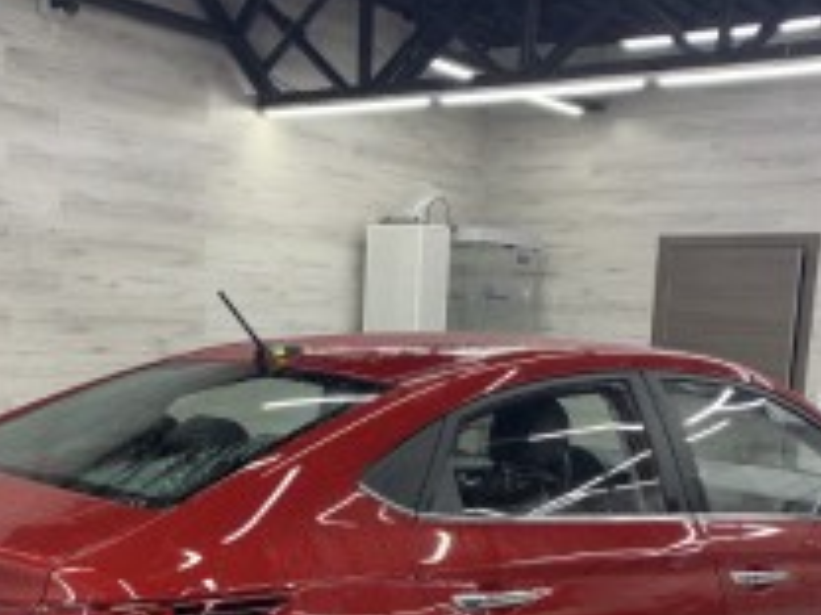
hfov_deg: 38.0
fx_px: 1186
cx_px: 332
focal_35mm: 50
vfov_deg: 28.1
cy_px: 540
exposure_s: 1/50
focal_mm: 4.25
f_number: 1.8
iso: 50
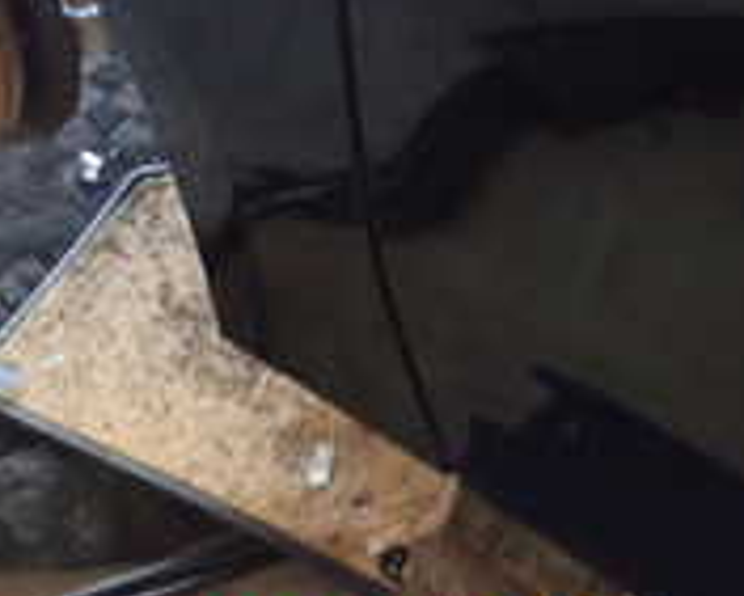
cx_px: -89
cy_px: -249
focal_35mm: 83
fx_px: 1829
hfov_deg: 21.7
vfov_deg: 17.0
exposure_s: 1/30
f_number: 2
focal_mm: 4.5
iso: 500
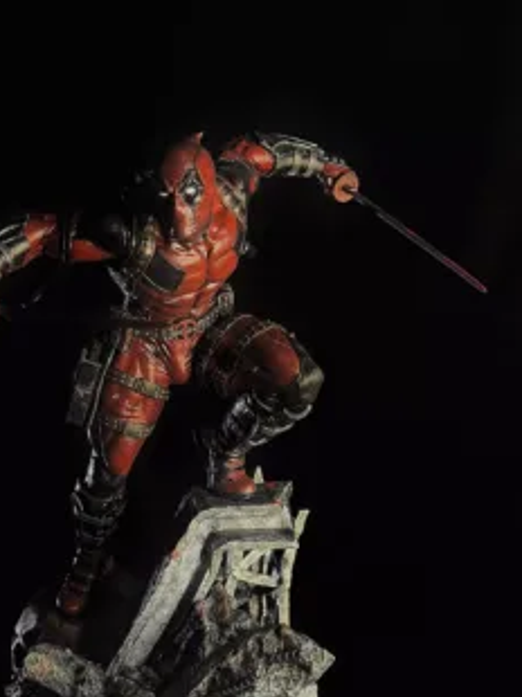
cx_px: 187
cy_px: 438
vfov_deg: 31.1
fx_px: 1248
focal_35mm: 62
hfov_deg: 23.5
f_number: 1.78
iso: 320
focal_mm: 6.76
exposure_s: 1/32
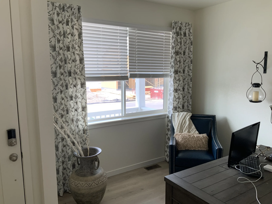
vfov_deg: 48.2
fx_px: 228
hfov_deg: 61.7
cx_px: 136
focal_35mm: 29
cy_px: 102
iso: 32
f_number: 1.8
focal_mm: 3
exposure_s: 1/120
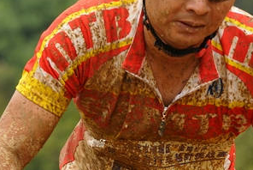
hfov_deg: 4.5
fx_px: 3187
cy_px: -18
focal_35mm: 453
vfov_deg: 3.0
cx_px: 215
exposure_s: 1/500
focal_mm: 112
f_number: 4.5
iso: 320
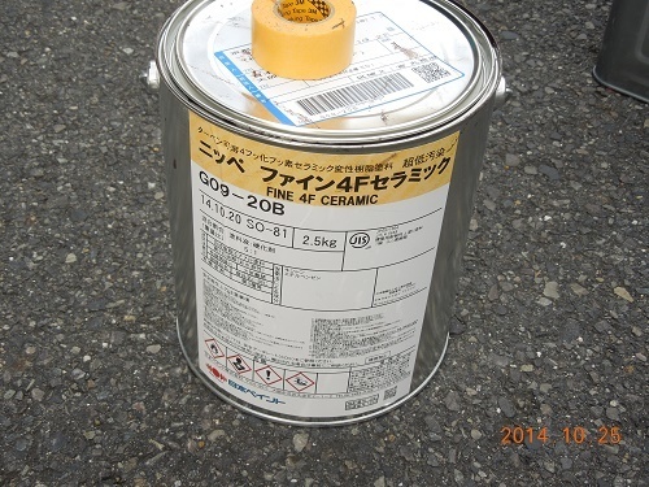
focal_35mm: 48
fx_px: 900
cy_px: 244
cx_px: 324
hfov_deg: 39.7
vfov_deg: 30.3
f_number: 4
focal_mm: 8.7
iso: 100
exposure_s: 1/100
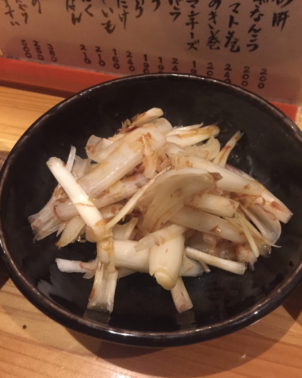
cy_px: 206
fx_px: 346
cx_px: 154
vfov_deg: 57.1
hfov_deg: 47.1
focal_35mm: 31
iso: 320
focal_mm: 4.15
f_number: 2.2
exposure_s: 1/15
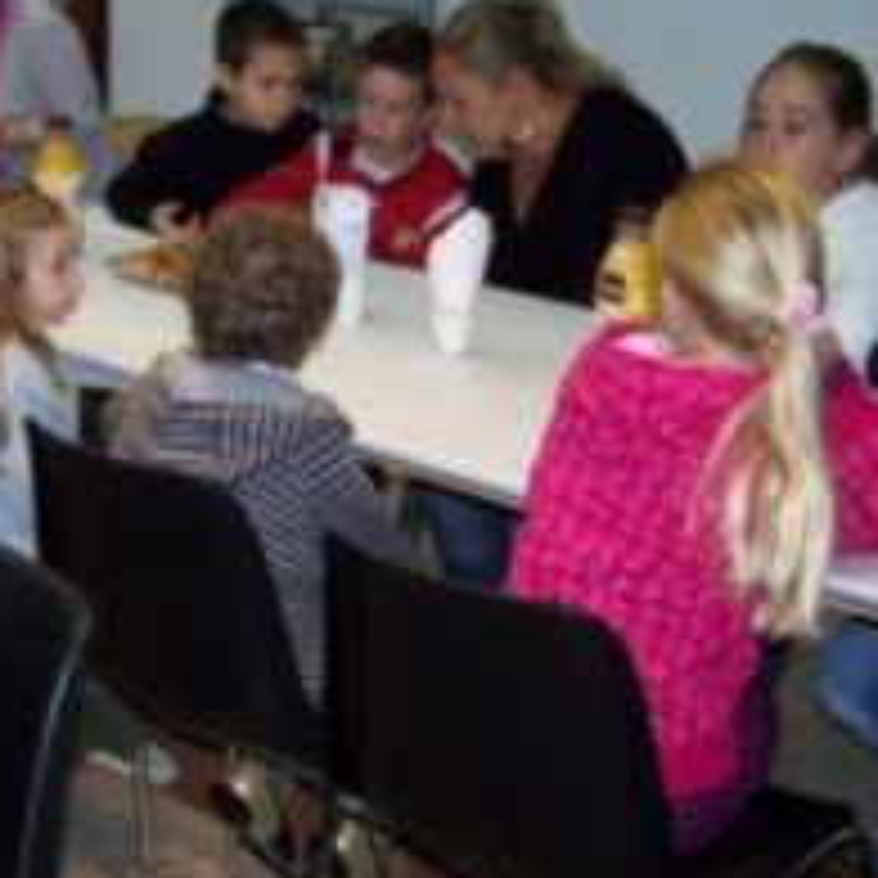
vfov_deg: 24.9
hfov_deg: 24.3
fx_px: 1980
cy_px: 342
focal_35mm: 69
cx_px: 86
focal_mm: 6.3
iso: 160
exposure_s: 1/60
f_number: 2.8
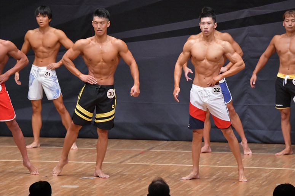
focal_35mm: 270
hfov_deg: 7.6
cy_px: 98
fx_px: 2211
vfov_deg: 5.1
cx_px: 148
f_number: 5.6
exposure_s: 1/400
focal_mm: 180
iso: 6400
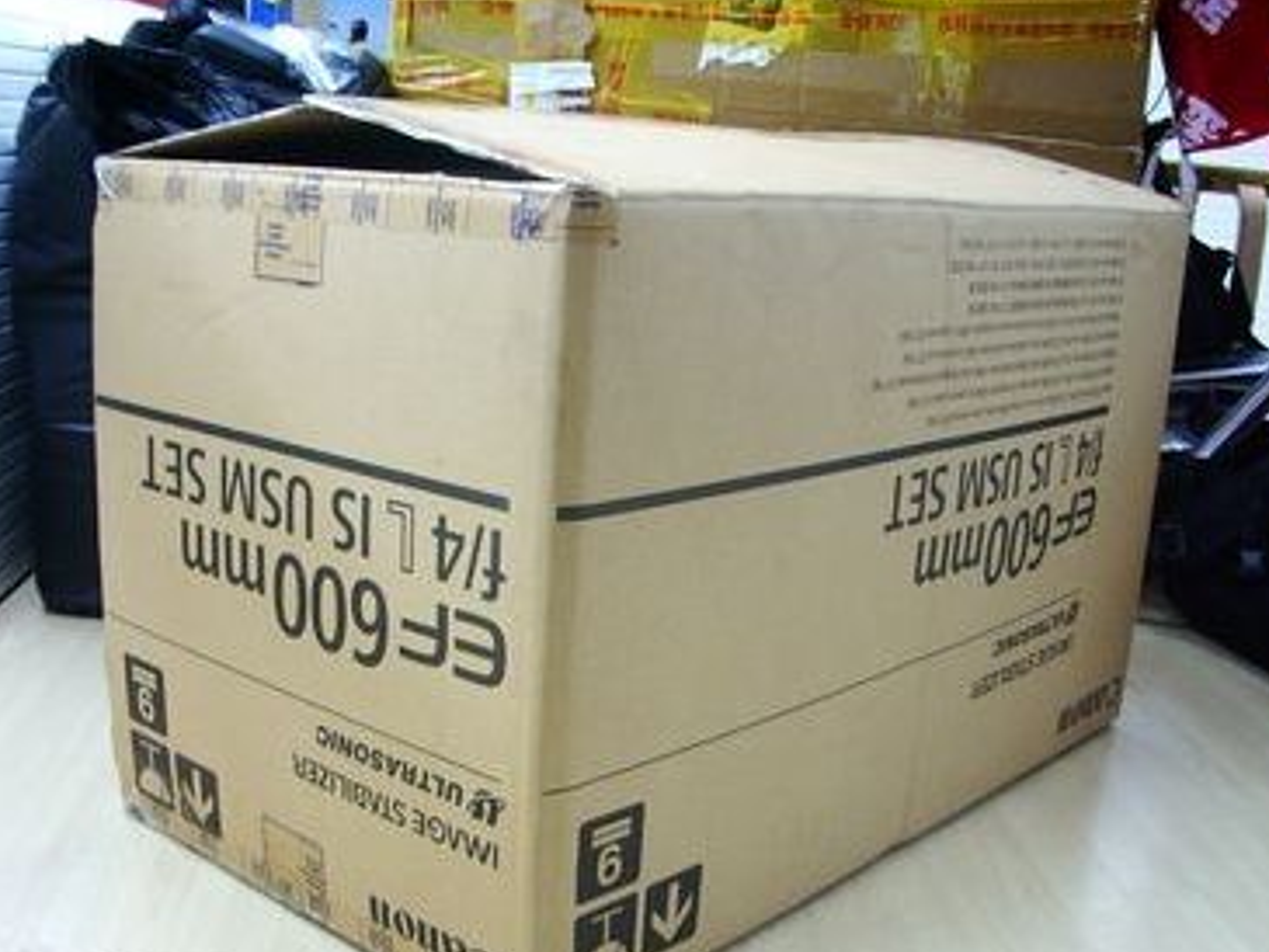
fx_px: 1577
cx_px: 600
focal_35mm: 43
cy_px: 561
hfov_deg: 43.8
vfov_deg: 33.5
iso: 200
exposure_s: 1/40
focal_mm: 5.8
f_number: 2.6
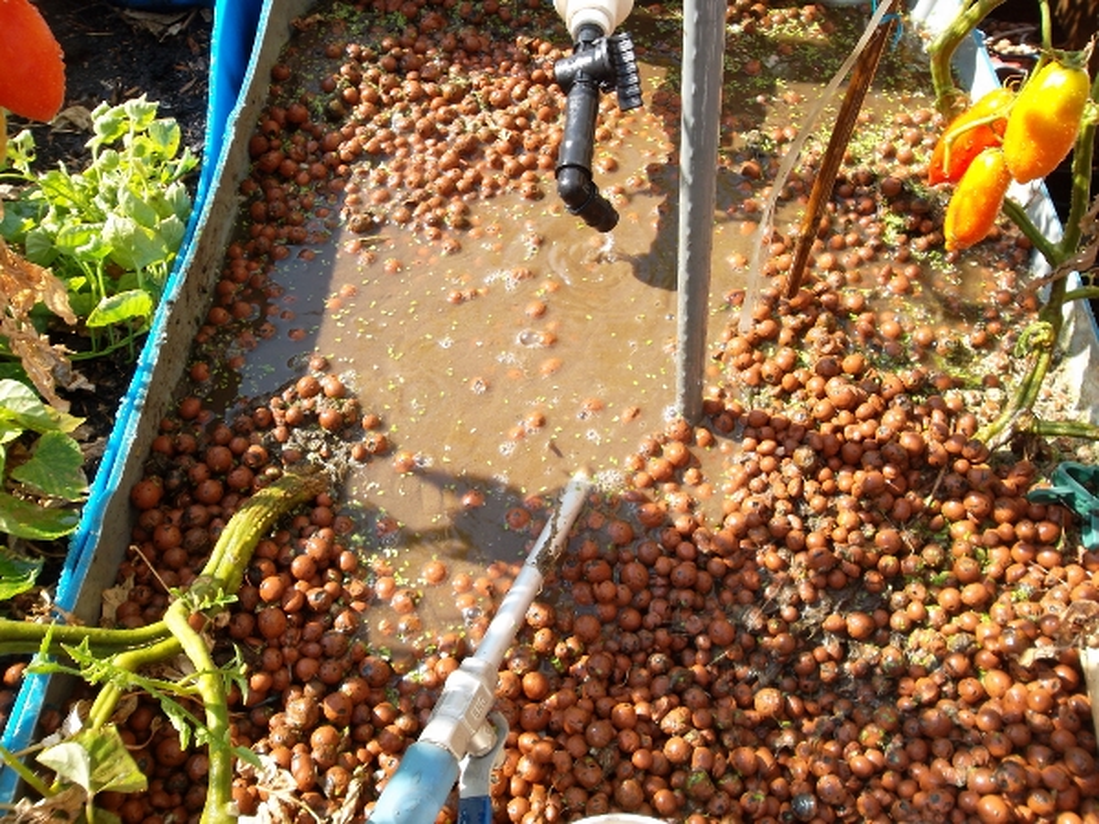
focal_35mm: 32
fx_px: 1016
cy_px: 412
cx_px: 550
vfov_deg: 44.2
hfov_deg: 56.8
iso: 80
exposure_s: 1/170
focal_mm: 5.7
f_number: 3.7
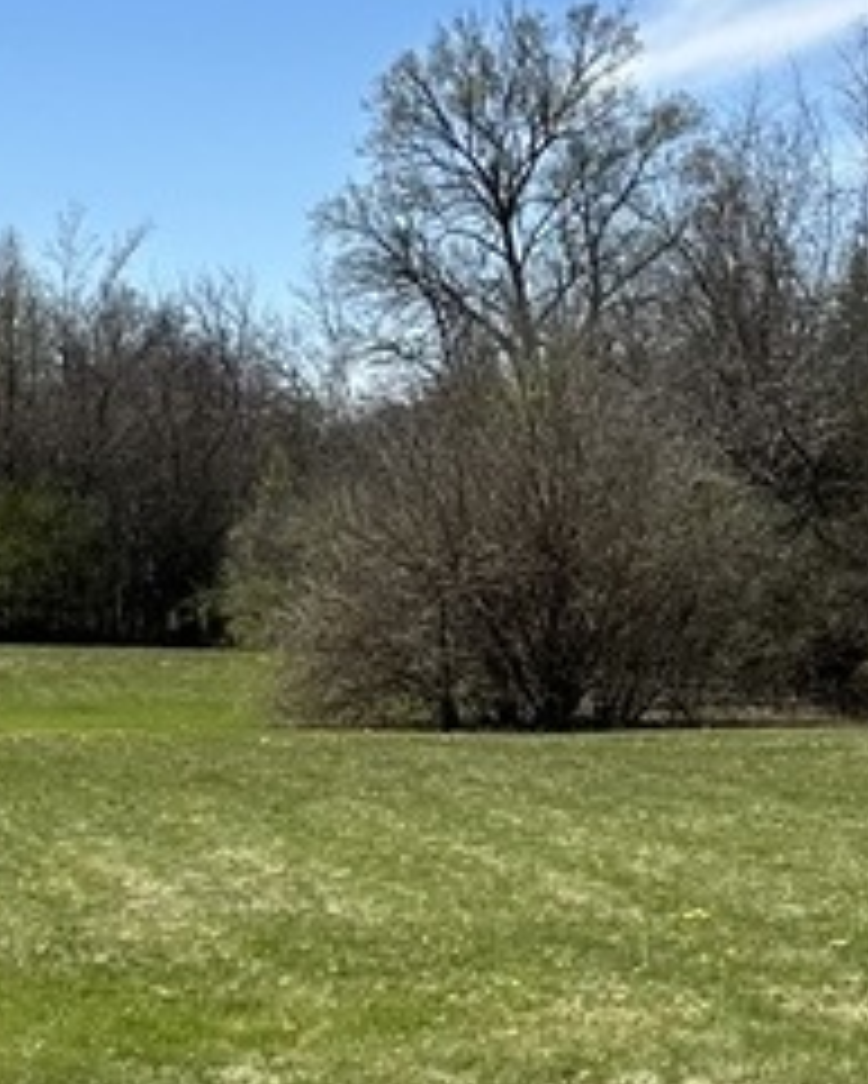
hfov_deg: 14.4
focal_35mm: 105
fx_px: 3370
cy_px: 963
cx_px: -45
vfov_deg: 18.0
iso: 80
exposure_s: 1/5263
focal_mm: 6.86
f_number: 1.78
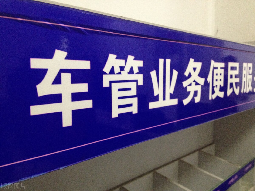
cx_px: 128
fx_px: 258
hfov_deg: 52.6
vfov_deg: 40.7
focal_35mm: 35
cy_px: 96
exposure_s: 1/20
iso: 320
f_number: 2.4
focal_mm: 4.28
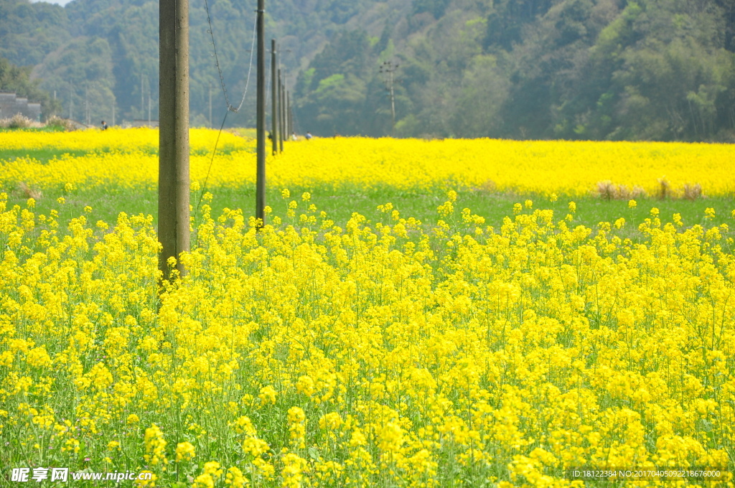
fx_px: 3212
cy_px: 244
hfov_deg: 13.1
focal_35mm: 158
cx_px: 368
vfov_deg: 8.7
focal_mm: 105
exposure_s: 1/320
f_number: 8
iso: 200
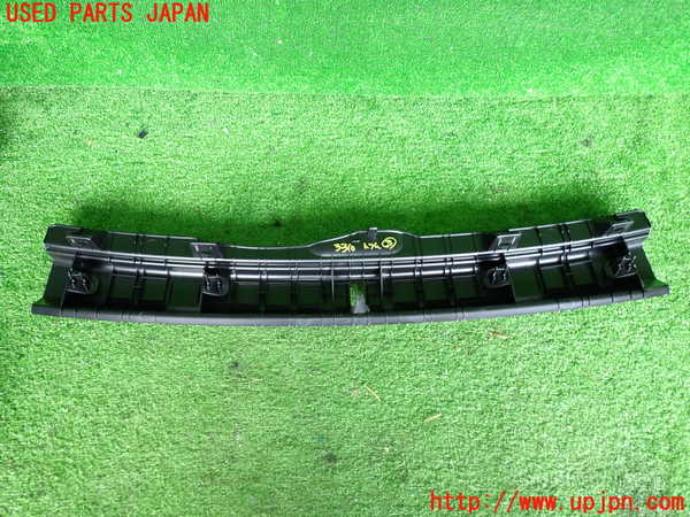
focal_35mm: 25
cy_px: 258
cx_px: 345
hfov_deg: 69.4
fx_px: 498
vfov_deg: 54.9
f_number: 2
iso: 200
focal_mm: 4.5
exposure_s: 1/80
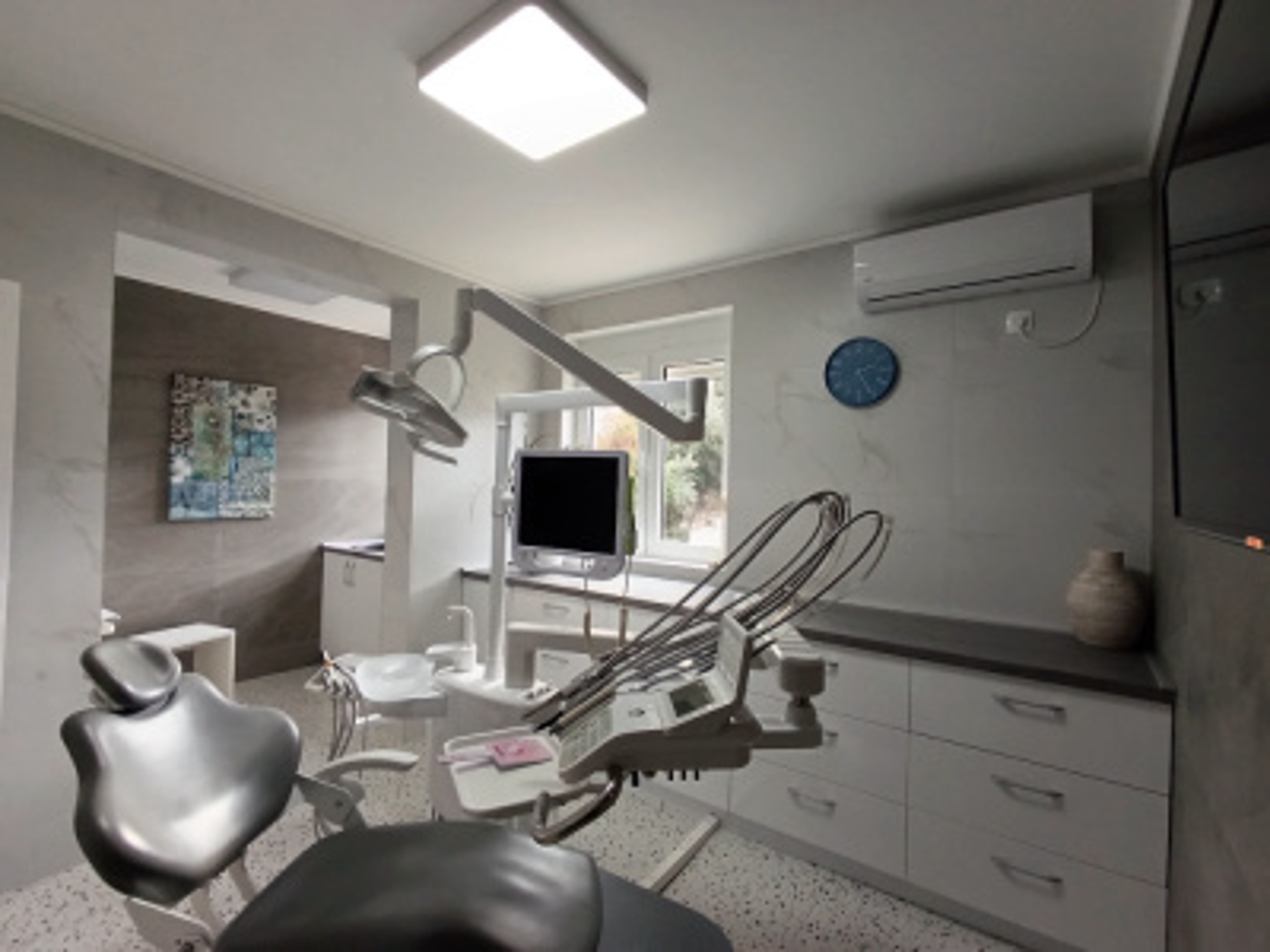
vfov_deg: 78.1
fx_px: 587
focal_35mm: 16
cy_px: 476
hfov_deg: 94.5
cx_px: 635
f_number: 2.2
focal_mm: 1.65
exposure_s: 1/100
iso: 320
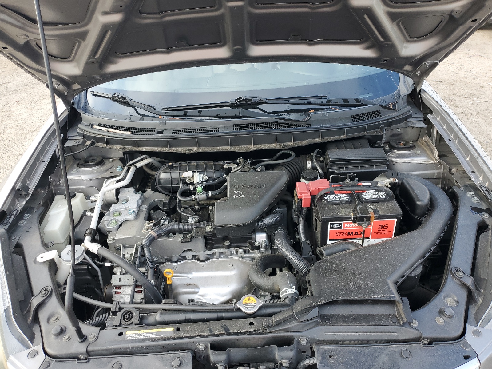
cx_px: 246
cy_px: 184
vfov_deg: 53.1
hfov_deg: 67.3
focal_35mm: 26
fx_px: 370
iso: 50
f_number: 1.5
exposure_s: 1/204
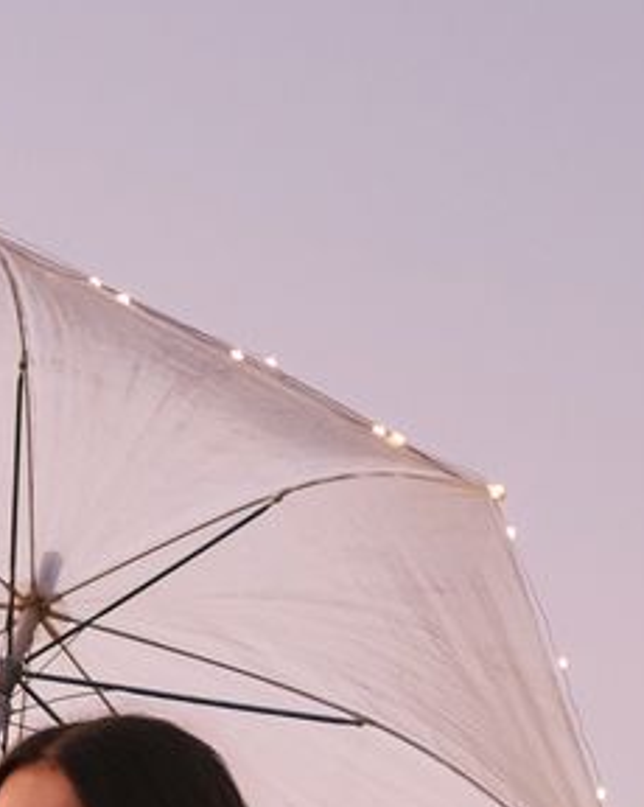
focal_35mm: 294
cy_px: 1600
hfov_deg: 5.2
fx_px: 7012
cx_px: -277
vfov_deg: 6.4
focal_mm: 50
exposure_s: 1/160
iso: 1250
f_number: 2.5
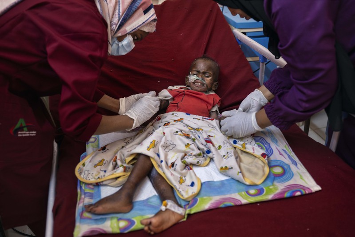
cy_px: 118
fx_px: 345
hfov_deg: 54.4
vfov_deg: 37.8
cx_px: 178
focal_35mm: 35
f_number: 2.5
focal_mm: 35
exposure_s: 1/40
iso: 400
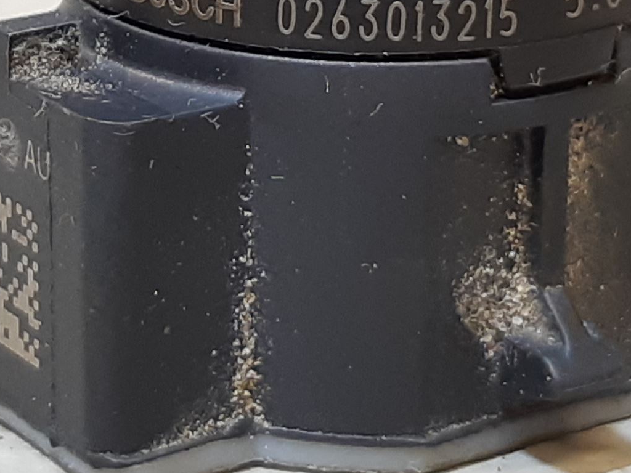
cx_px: 317
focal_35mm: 52
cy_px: 77
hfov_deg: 36.8
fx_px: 948
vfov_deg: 27.3
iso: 100
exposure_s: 1/50
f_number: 1.7
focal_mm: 3.93
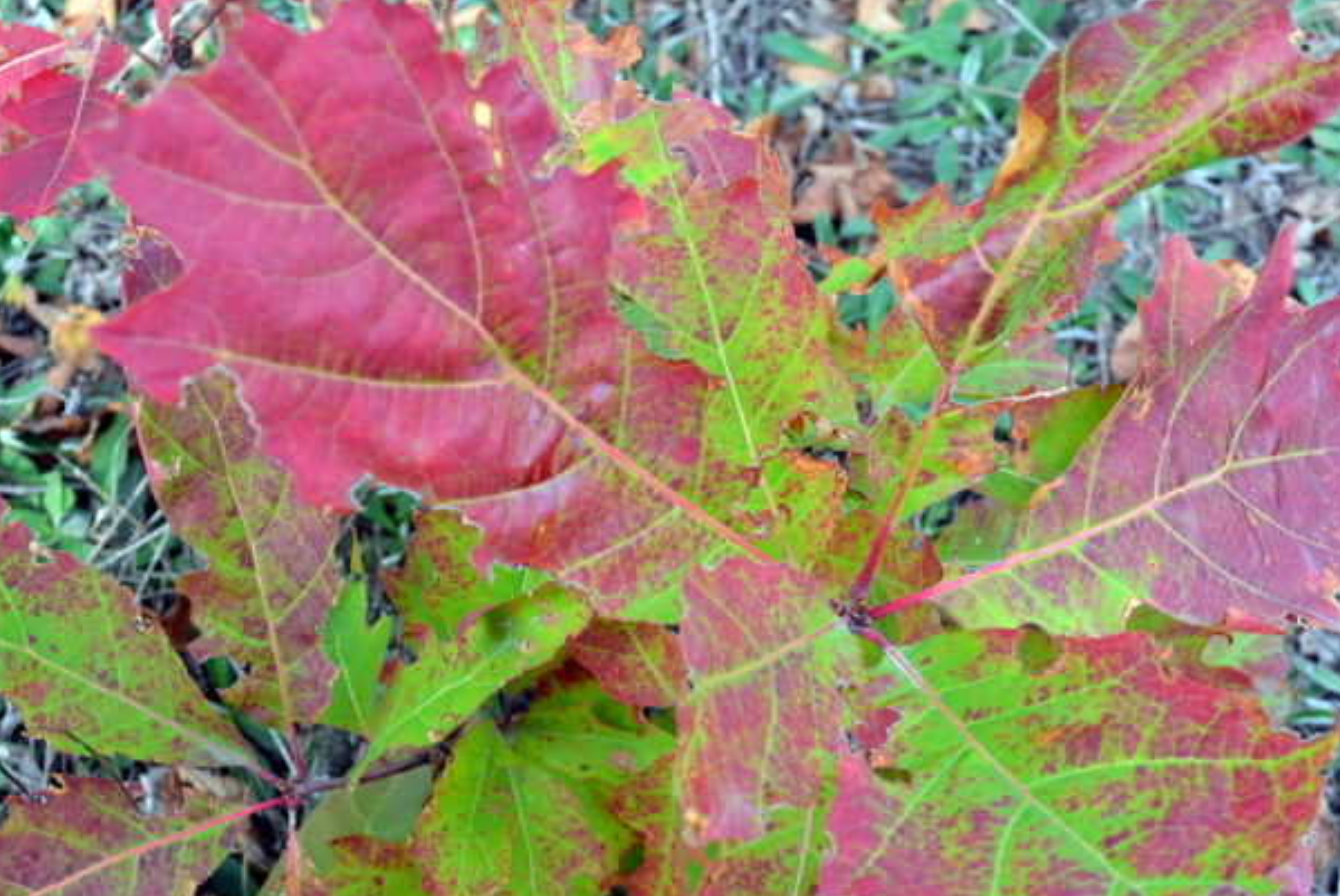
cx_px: 779
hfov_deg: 33.3
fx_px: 2235
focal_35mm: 60
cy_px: 445
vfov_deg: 22.7
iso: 400
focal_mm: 30
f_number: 8
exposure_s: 1/80
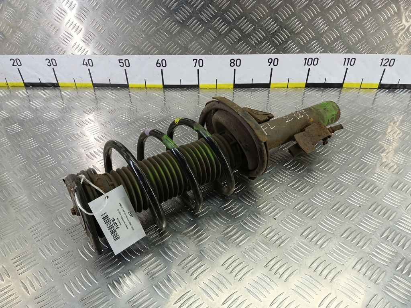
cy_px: 154
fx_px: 273
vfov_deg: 58.9
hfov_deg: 73.9
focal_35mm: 23
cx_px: 206
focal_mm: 4.11
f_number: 1.6
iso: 139
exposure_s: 1/50
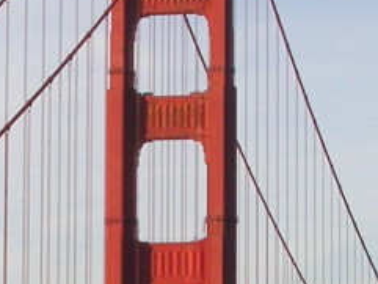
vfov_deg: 5.8
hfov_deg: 7.8
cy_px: 215
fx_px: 2786
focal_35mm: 255
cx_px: 179
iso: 100
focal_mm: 12.4
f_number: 6.2
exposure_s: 1/323
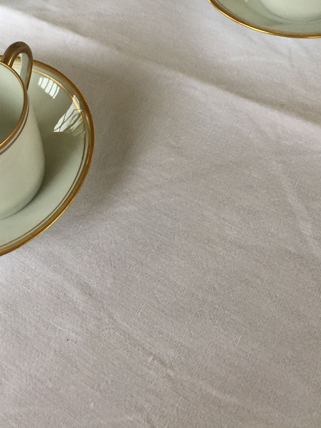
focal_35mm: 48
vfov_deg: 38.1
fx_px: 593
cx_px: 115
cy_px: 80
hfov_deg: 30.1
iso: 80
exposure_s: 1/33
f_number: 2.2
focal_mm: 4.15
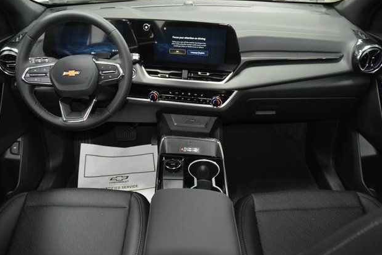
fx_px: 297
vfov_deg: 46.4
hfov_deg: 65.4
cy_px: 126
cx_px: 187
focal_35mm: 28
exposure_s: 1/60
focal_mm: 18
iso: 3200
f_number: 3.5
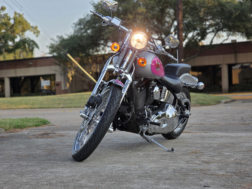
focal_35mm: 69
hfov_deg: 28.2
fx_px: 502
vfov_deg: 21.3
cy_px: 94
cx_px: 126
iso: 50
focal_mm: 7.9
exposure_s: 1/385
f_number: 2.4
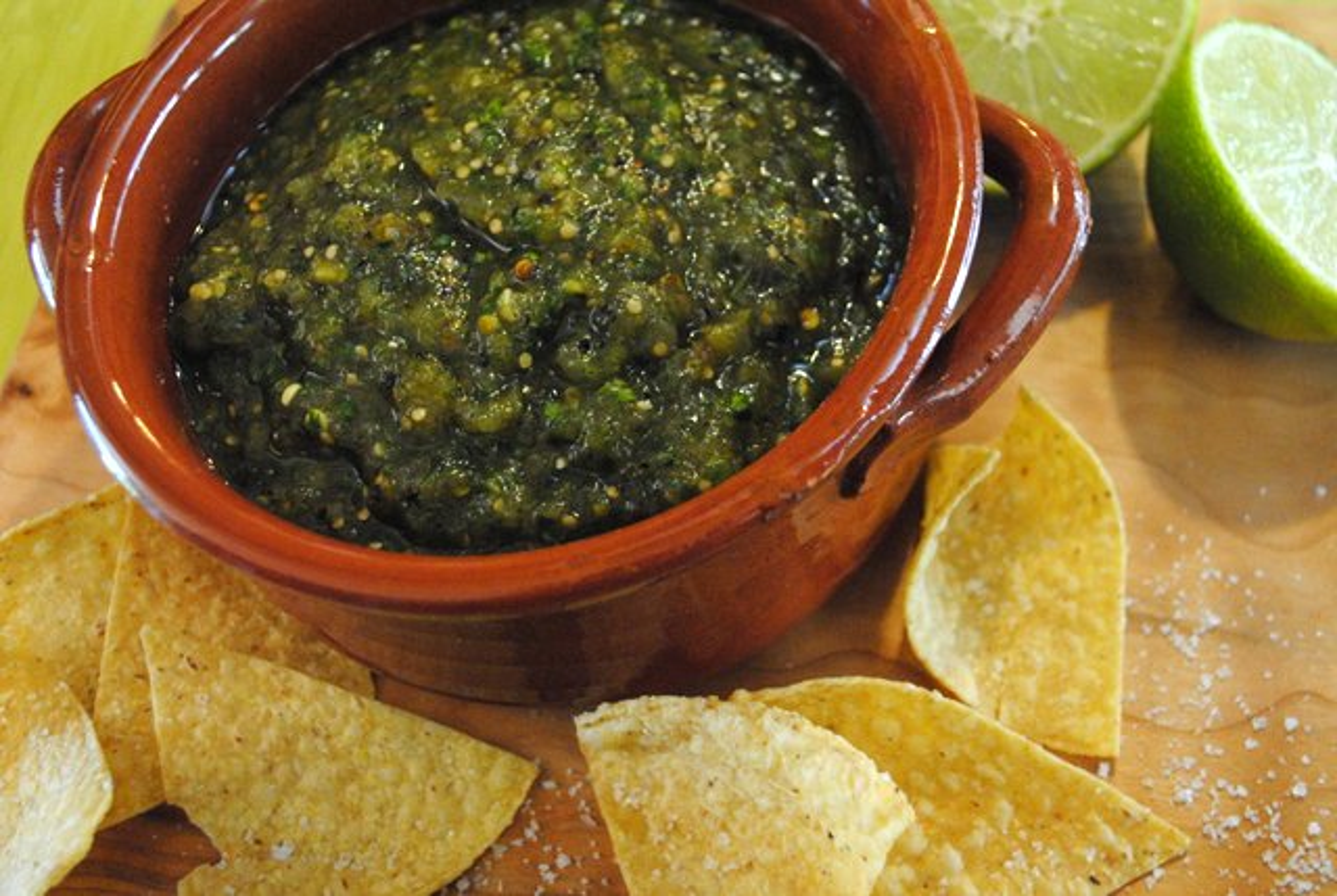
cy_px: 448
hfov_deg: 44.9
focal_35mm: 44
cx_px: 668
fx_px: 1618
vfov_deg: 31.0
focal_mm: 29
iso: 1400
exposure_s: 1/30
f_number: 4.5
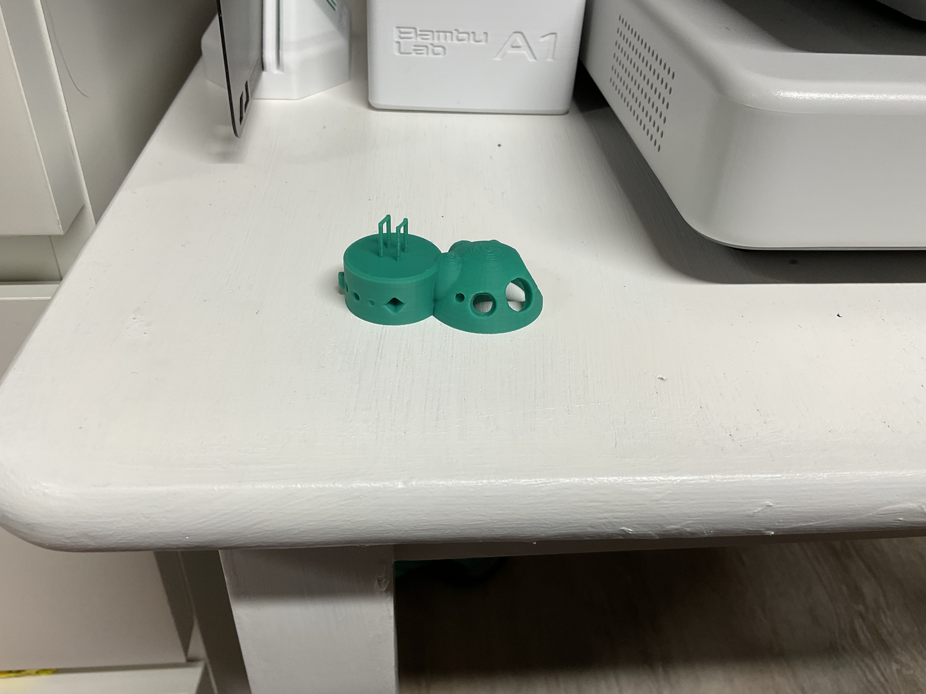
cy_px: 347
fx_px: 776
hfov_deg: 61.7
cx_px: 463
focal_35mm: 29
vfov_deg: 48.2
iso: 32
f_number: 1.8
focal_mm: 3
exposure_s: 1/60
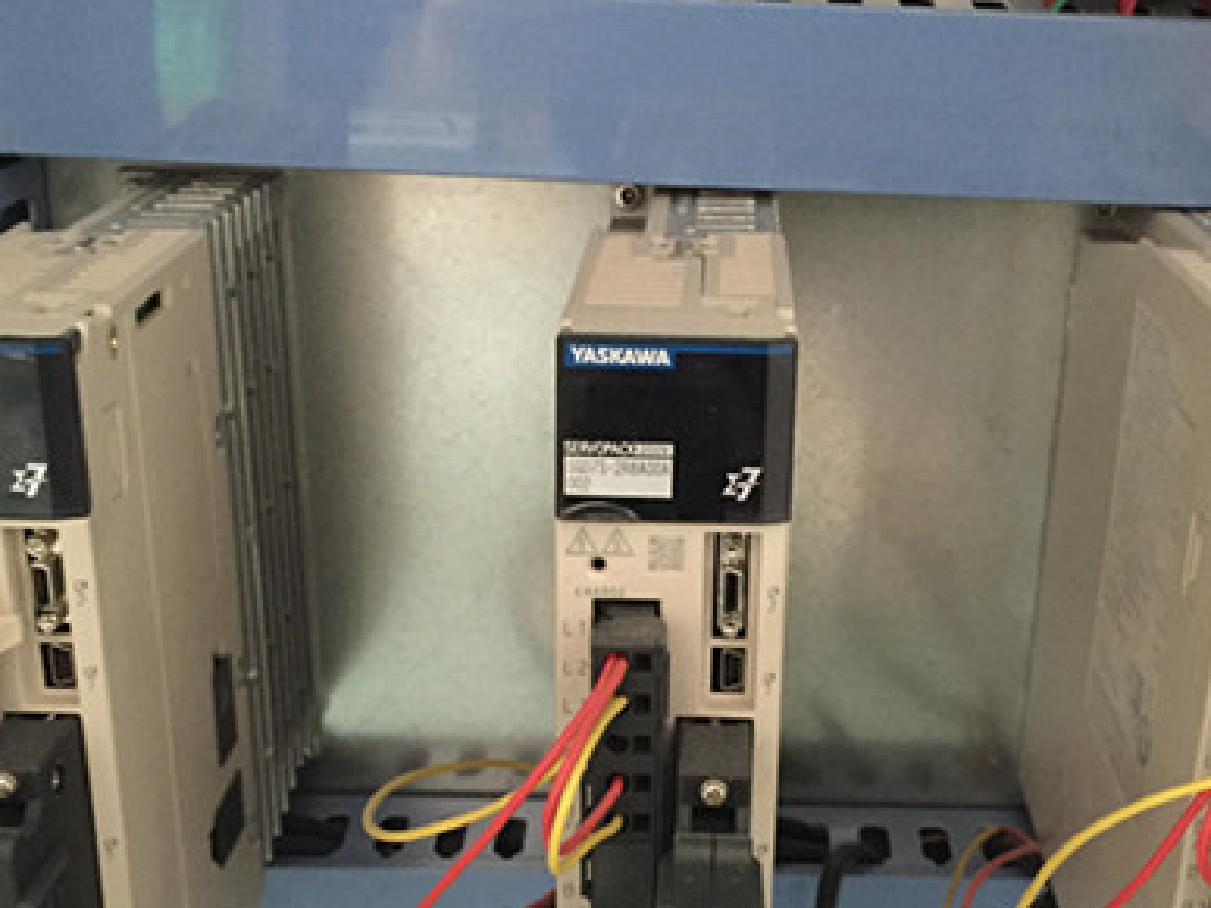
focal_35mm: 48
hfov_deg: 39.7
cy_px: 598
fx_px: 1679
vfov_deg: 30.1
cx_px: 566
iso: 500
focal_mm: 4.15
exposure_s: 1/15
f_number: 2.2
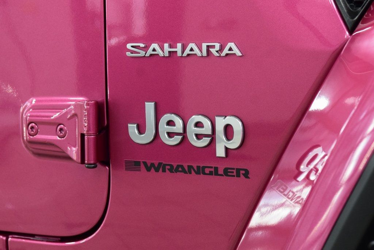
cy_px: 125
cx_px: 187
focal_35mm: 105
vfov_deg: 13.0
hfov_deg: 19.5
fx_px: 1091
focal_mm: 70
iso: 1600
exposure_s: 1/30
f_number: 5.6
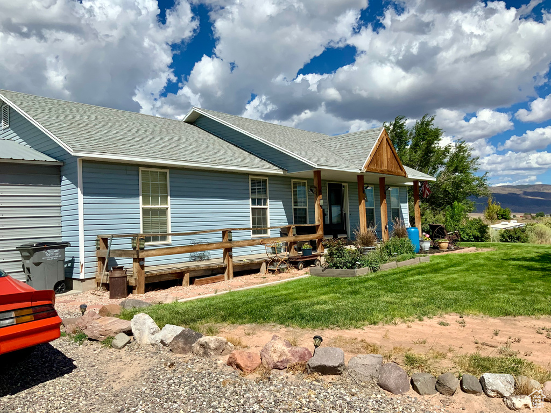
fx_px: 462
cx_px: 276
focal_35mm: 29
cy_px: 206
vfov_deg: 48.2
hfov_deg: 61.7
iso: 20
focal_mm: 3
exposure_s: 1/4065
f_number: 1.8
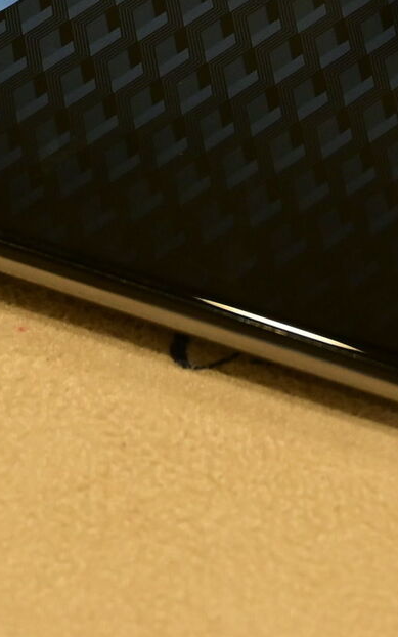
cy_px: 24
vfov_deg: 11.9
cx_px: 282
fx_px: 3028
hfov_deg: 7.5
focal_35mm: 175
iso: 560
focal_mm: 37
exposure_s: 1/60
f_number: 5.3
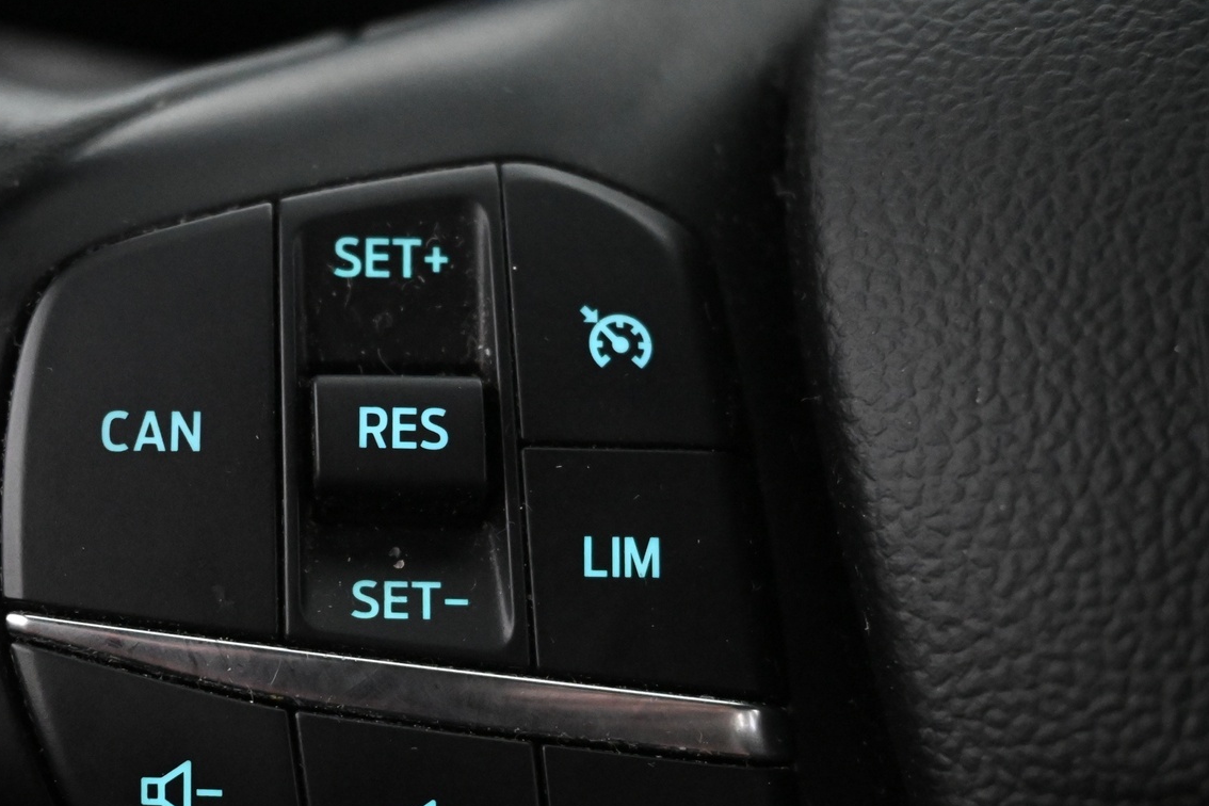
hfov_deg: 33.1
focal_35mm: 60
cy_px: 544
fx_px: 2015
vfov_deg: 22.5
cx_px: 388
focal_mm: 28
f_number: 4.5
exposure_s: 1/50
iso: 5600
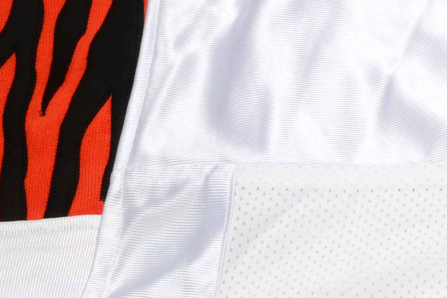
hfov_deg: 12.6
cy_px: 467
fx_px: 1912
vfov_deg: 8.7
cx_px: 687
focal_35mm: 154
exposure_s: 1/160
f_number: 22
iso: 200
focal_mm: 30
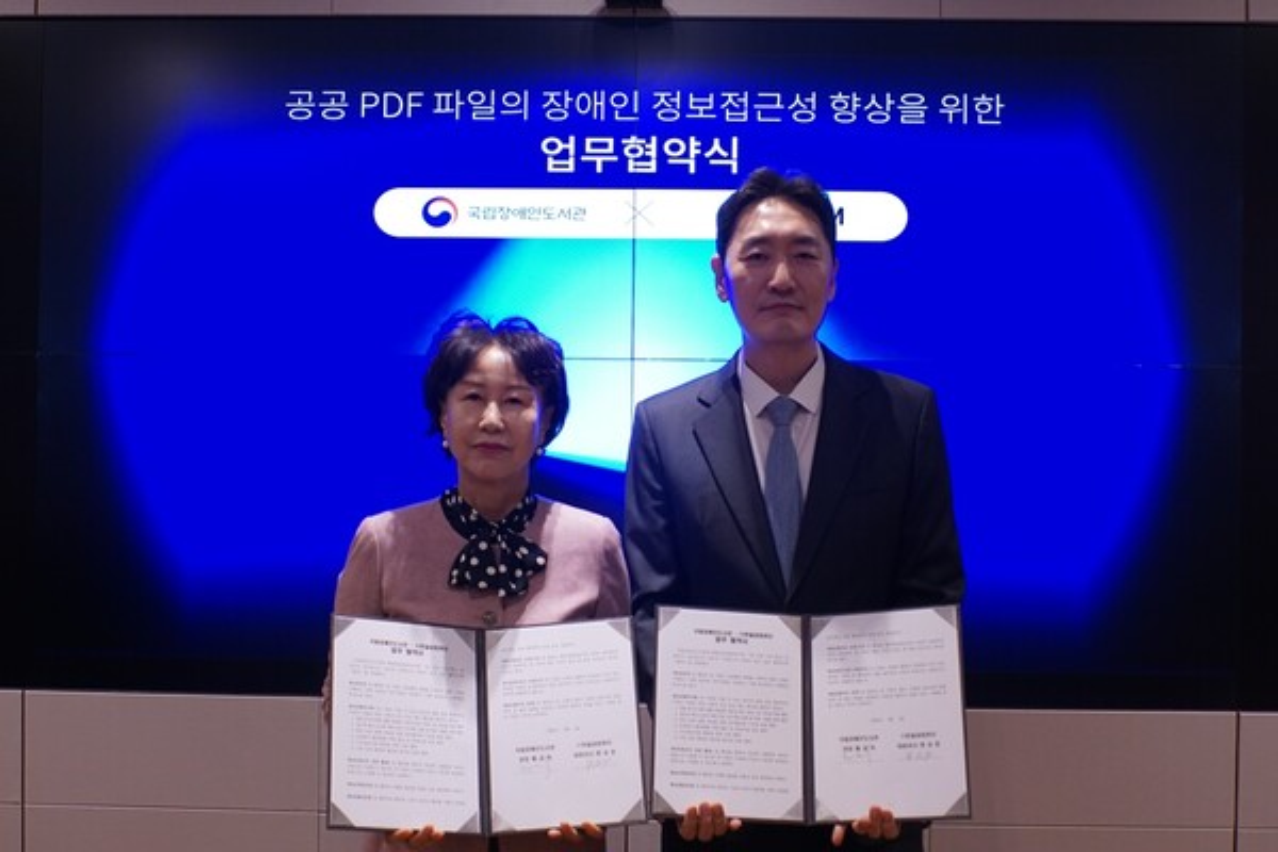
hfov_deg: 46.4
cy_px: 426
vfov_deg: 31.9
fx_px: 1491
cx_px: 639
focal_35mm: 42
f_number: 2.8
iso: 640
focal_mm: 28
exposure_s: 1/60
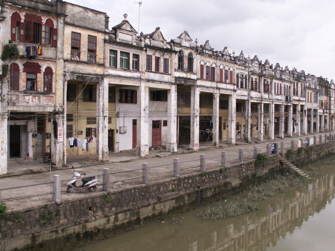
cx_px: 172
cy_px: 115
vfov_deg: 36.8
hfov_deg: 47.9
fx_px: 377
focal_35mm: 39
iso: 50
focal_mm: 5.86
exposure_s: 1/250
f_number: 4.5
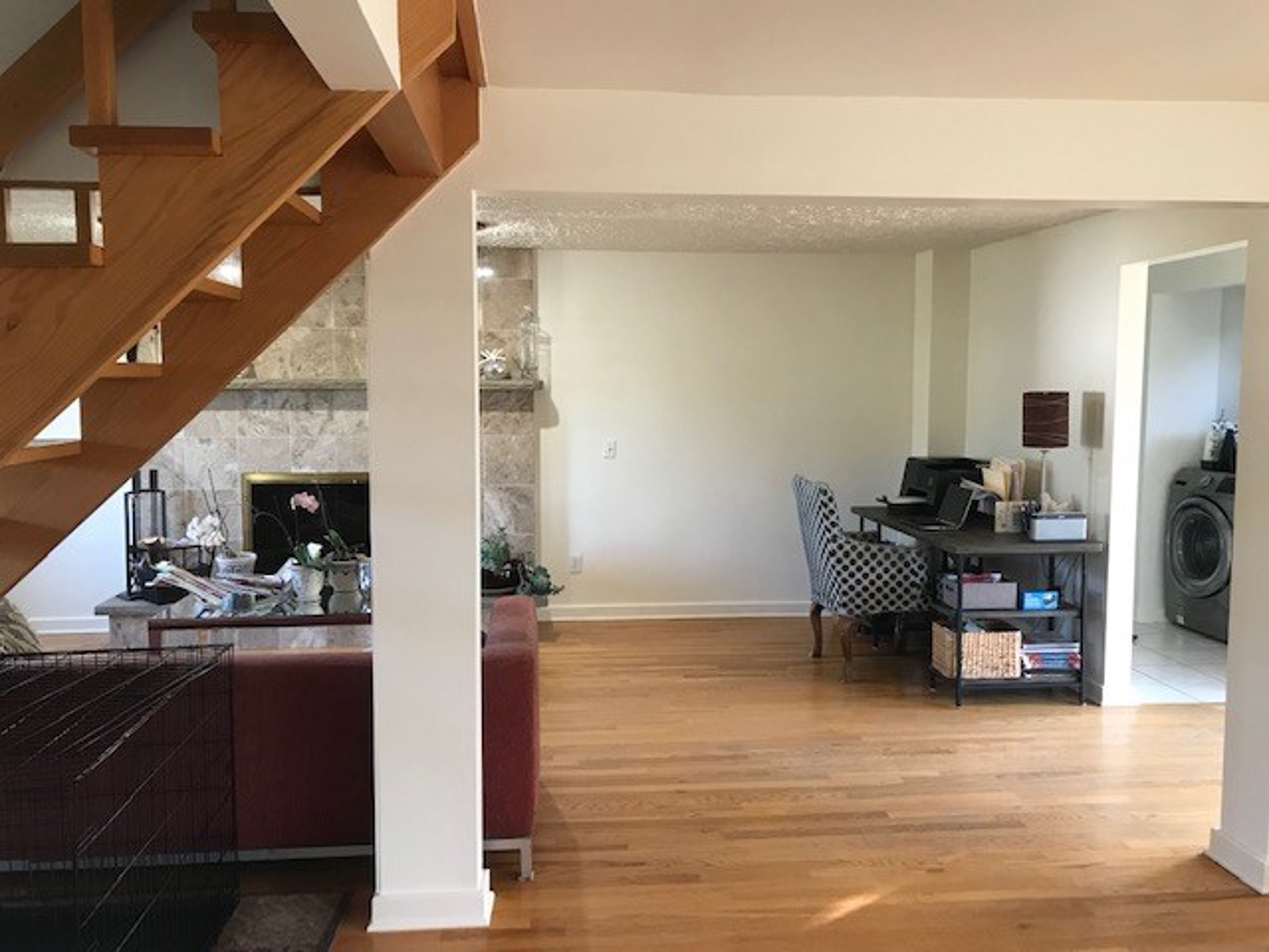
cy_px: 476
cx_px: 634
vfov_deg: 49.7
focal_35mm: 28
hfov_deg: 63.4
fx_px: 1026
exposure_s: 1/24
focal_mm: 3.99
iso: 40
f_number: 1.8
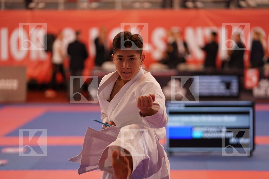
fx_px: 1024
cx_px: 134
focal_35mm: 137
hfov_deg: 15.0
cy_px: 90
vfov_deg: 10.0
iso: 800
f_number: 2.8
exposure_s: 1/500
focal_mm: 137
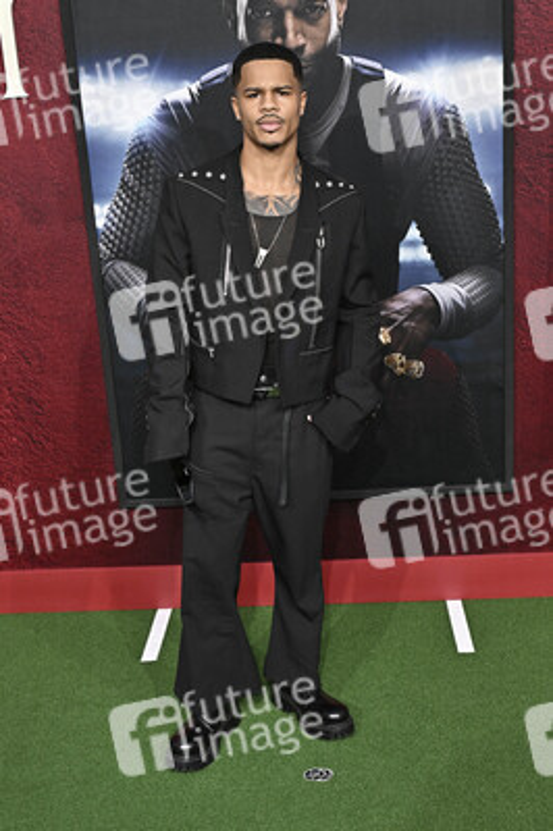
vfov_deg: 54.5
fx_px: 808
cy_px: 416
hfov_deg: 37.8
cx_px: 276
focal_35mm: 35
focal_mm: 35
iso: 400
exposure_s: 1/400
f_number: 6.3
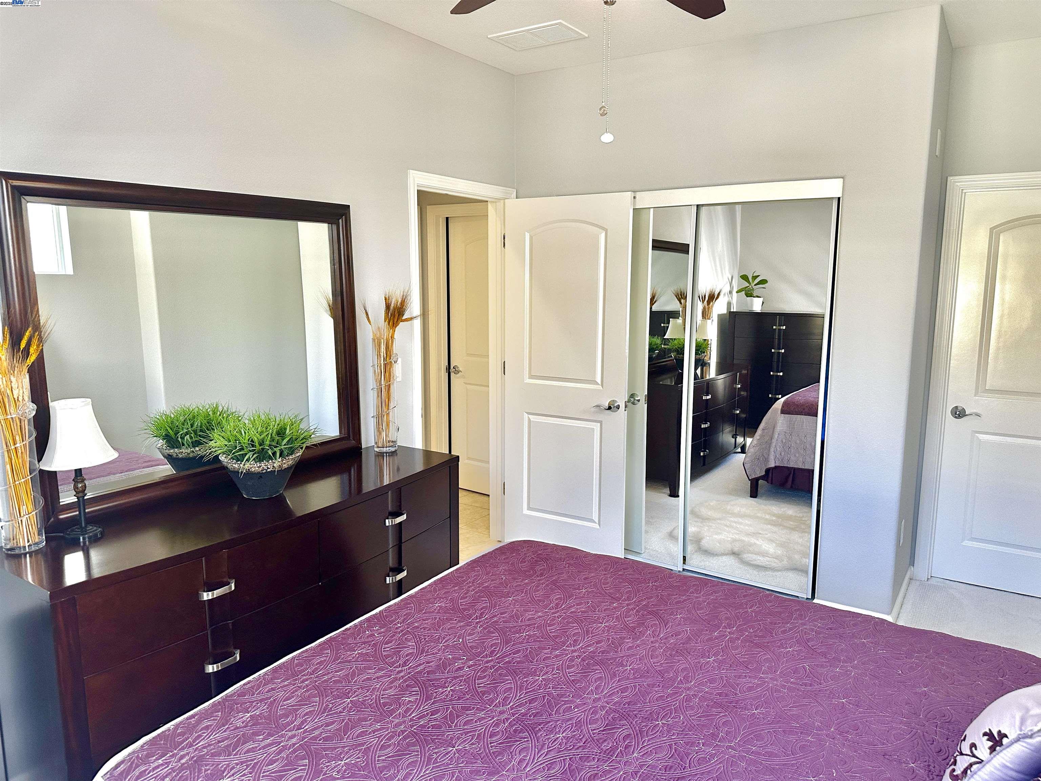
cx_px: 520
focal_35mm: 24
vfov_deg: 56.8
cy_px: 390
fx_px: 722
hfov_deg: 71.6
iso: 200
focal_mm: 6.86
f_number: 1.78
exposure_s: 1/121
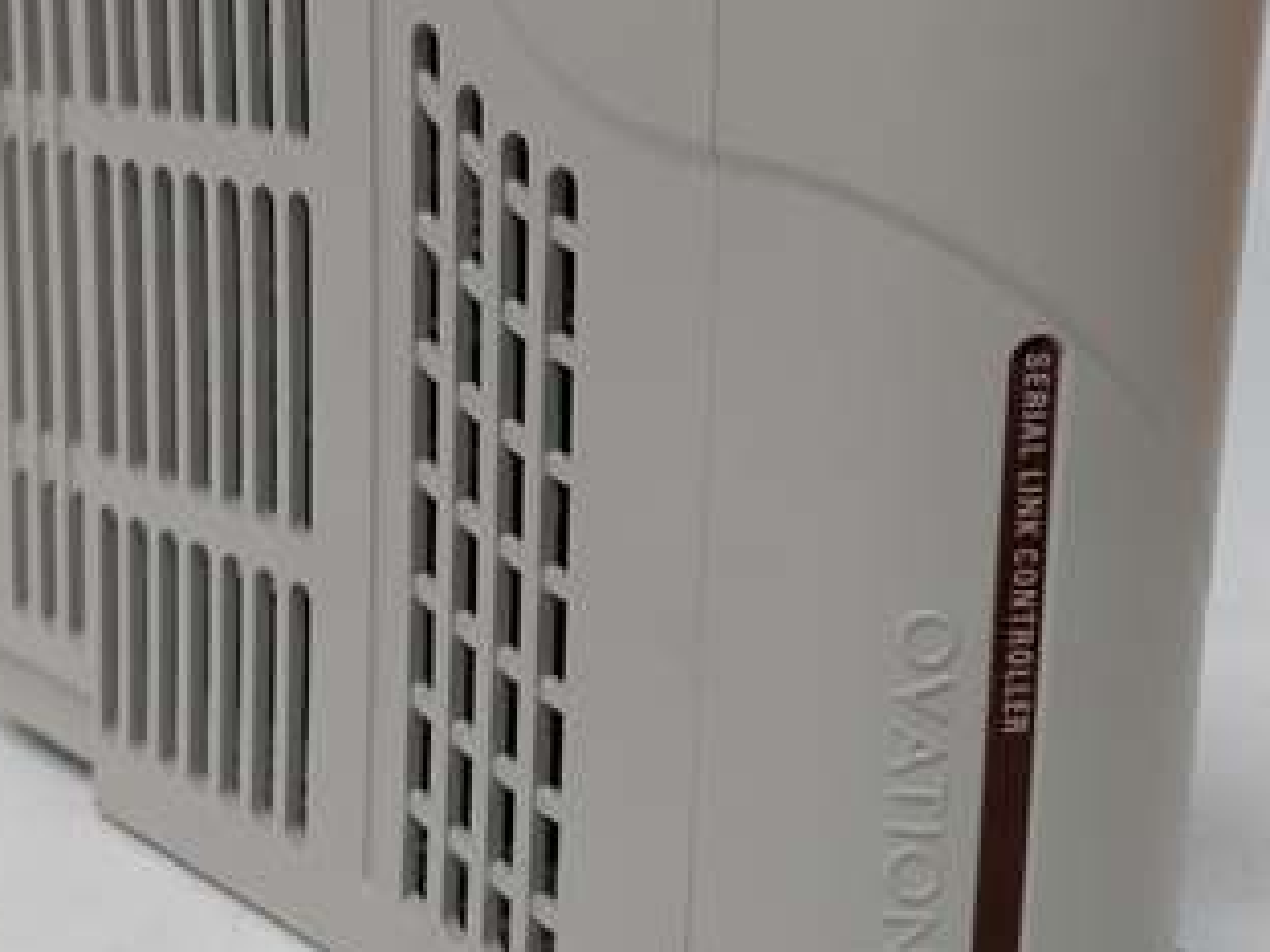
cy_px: 386
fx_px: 1908
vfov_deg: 28.0
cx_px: 704
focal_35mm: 52
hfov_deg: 36.8
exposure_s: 1/33
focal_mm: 3.79
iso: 194
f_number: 2
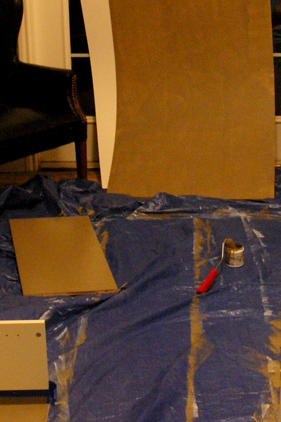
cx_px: 183
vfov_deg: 23.4
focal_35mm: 87
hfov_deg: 15.7
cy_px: 174
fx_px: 1020
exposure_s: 1/13
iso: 800
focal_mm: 26
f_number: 5.6
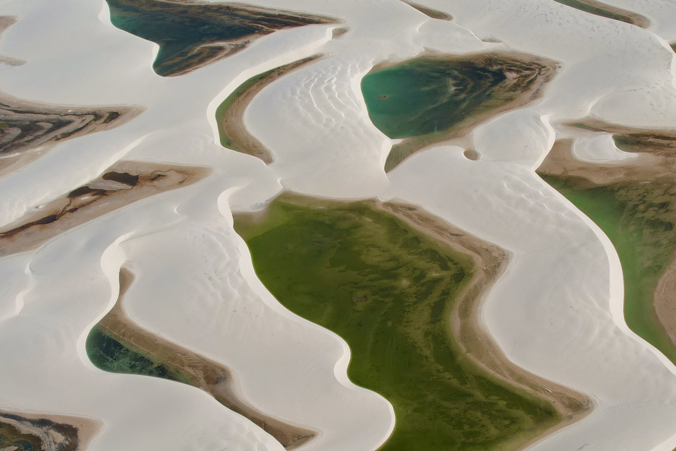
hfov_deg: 47.3
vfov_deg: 31.6
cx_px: 382
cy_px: 373
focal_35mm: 41
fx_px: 770
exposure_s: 1/3000
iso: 100
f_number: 2.8
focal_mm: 8.38
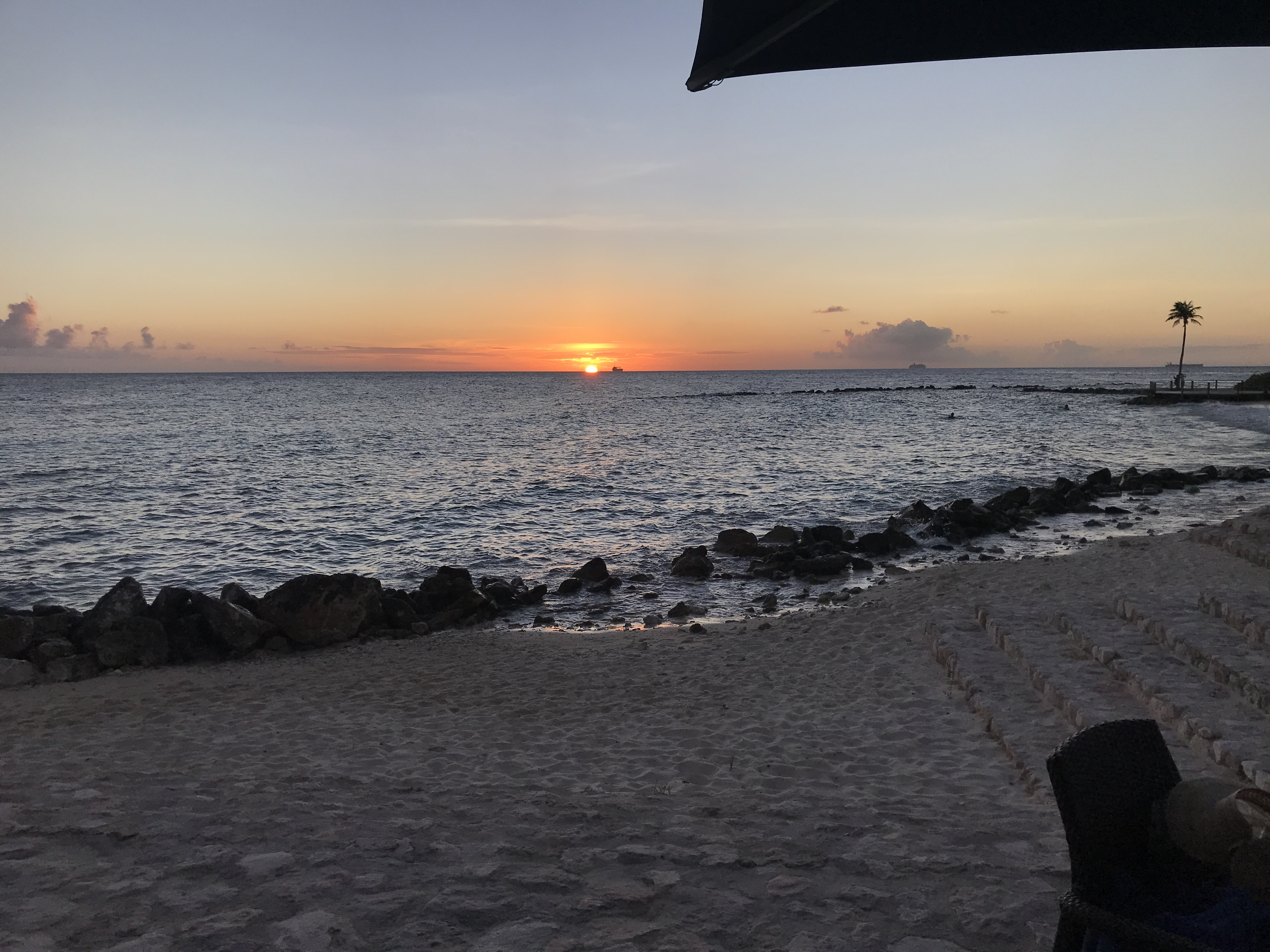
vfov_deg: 49.7
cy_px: 476
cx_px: 635
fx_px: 1027
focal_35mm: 28
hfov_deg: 63.4
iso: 20
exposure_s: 1/1064
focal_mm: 3.99
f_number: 1.8
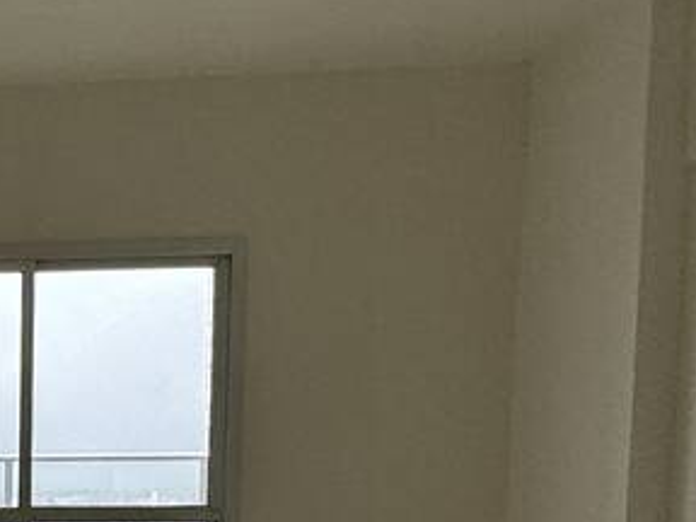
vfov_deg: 19.7
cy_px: 633
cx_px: -251
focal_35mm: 70
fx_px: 1407
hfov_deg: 23.8
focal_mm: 2.22
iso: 100
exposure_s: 1/99
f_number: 2.2
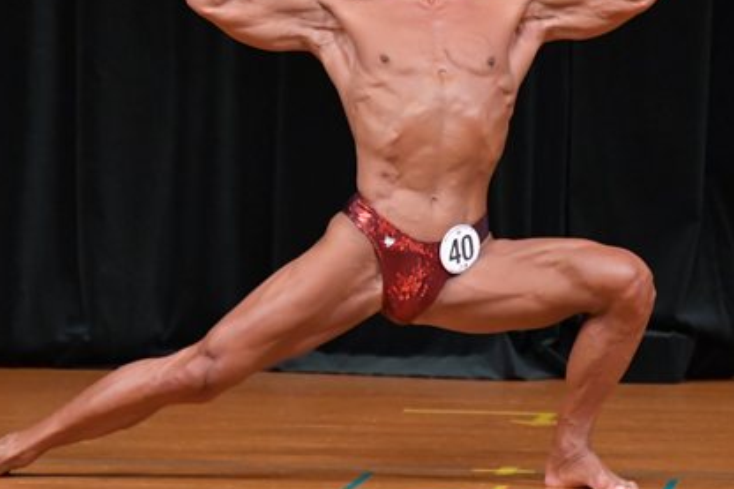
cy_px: 148
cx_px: 410
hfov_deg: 3.5
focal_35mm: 587
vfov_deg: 2.3
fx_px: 11963
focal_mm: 210
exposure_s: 1/400
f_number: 5.6
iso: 5000
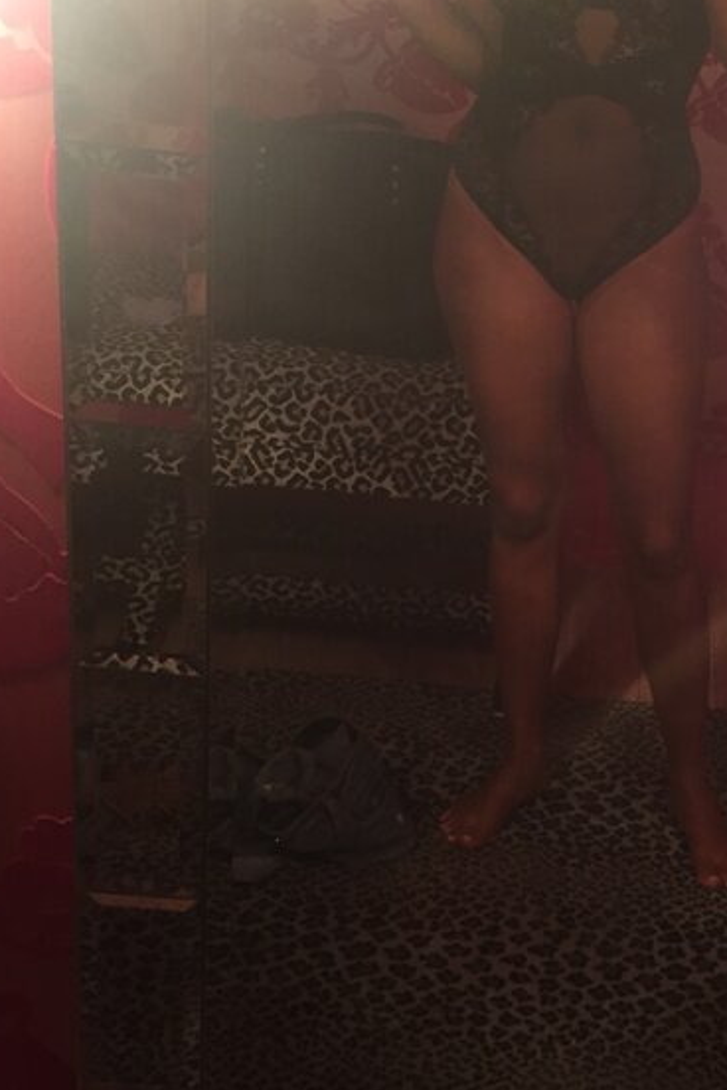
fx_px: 1787
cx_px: 680
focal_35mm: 59
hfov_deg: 22.3
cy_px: 529
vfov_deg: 33.9
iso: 125
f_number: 2.2
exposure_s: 1/30
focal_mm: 4.15
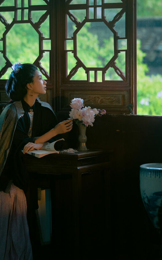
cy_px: 62
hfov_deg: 8.1
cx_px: 63
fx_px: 1145
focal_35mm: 162
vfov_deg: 12.9
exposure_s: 1/500
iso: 800
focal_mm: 85
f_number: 1.4
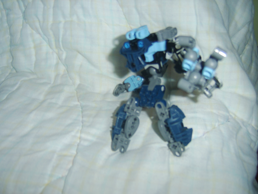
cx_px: 129
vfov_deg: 45.4
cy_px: 97
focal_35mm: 31
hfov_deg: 58.4
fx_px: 231
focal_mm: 8.13
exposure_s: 1/30
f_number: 2.7
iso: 141
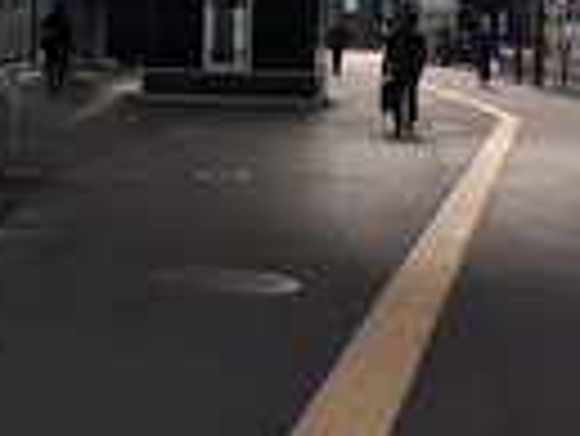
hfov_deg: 18.7
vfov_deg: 14.5
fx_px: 1694
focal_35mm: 101
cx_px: -63
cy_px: 52
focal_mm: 4.15
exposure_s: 1/668
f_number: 2.2
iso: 25
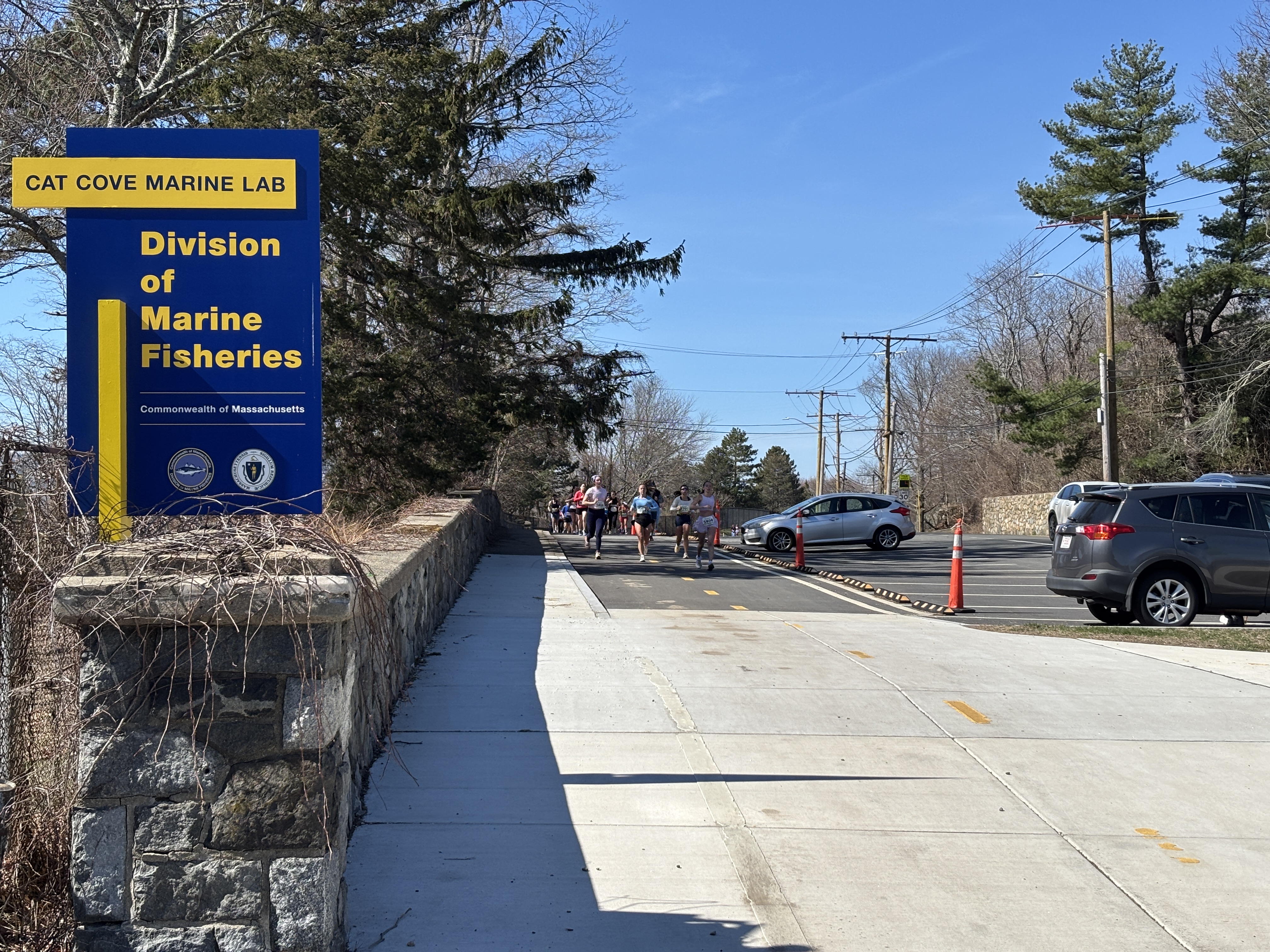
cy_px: 476
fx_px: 1908
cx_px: 635
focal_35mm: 52
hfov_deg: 36.8
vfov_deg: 28.0
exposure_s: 1/3311
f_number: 1.6
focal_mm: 5.96
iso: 40
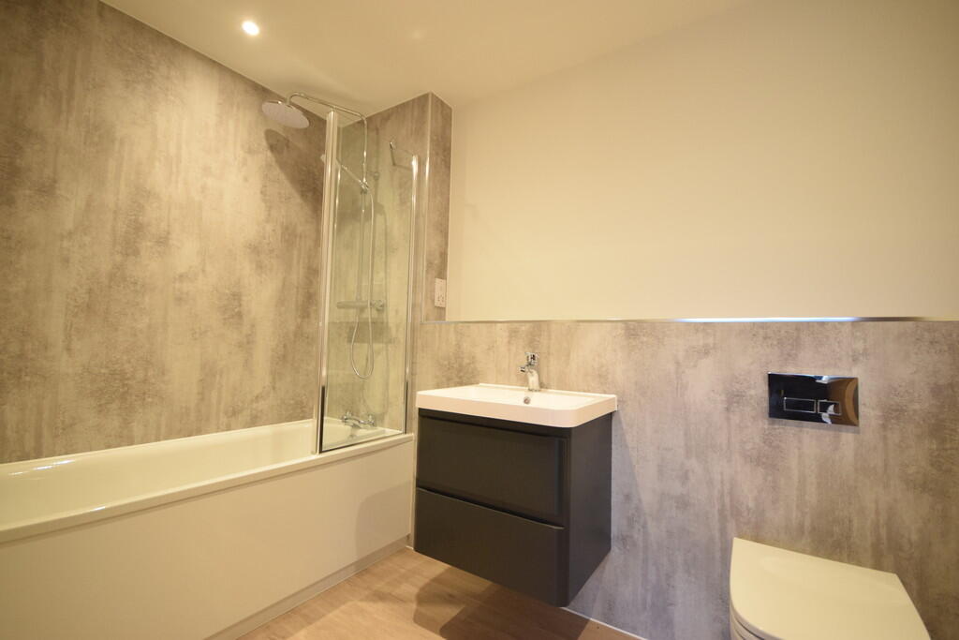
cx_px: 480
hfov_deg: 100.4
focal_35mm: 15
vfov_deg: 77.3
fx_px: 400
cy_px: 320
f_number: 4
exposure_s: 1/60
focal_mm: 10
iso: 1250
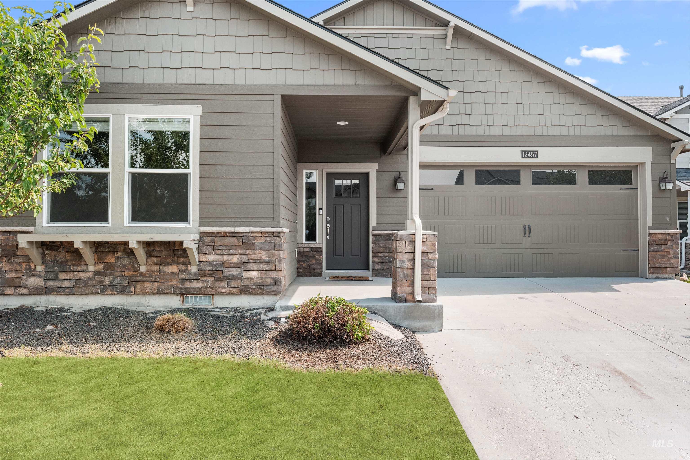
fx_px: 439
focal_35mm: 23
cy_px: 230
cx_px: 345
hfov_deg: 76.3
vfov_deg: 55.3
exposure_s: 1/640
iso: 640
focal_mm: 22.9
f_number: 8
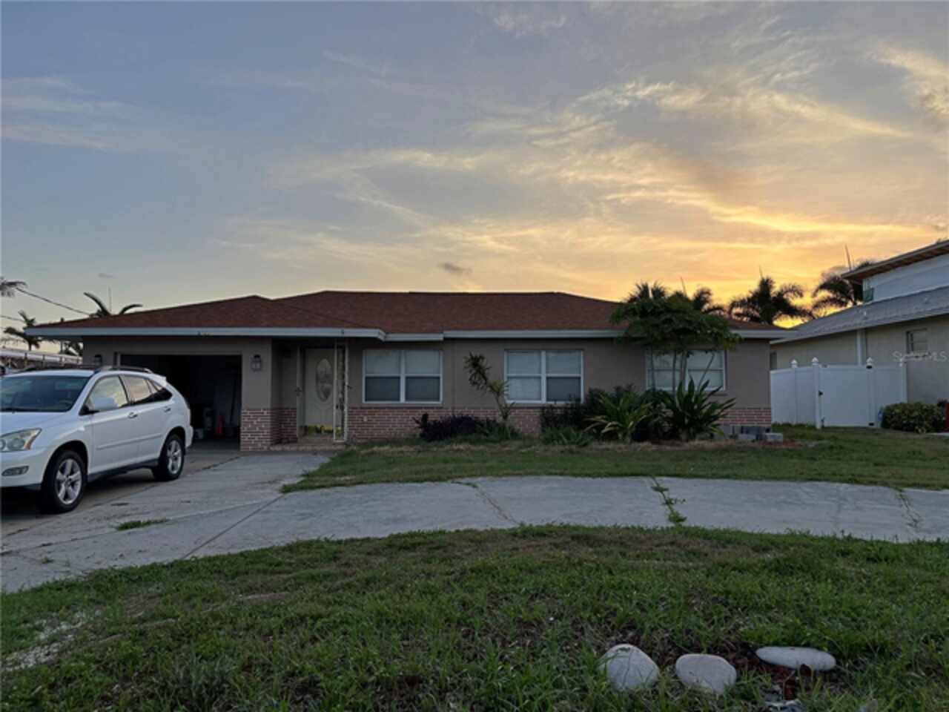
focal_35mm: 26
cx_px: 474
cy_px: 356
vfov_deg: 53.1
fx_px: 713
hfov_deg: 67.3
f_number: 1.6
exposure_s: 1/742
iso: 50
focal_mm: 5.96
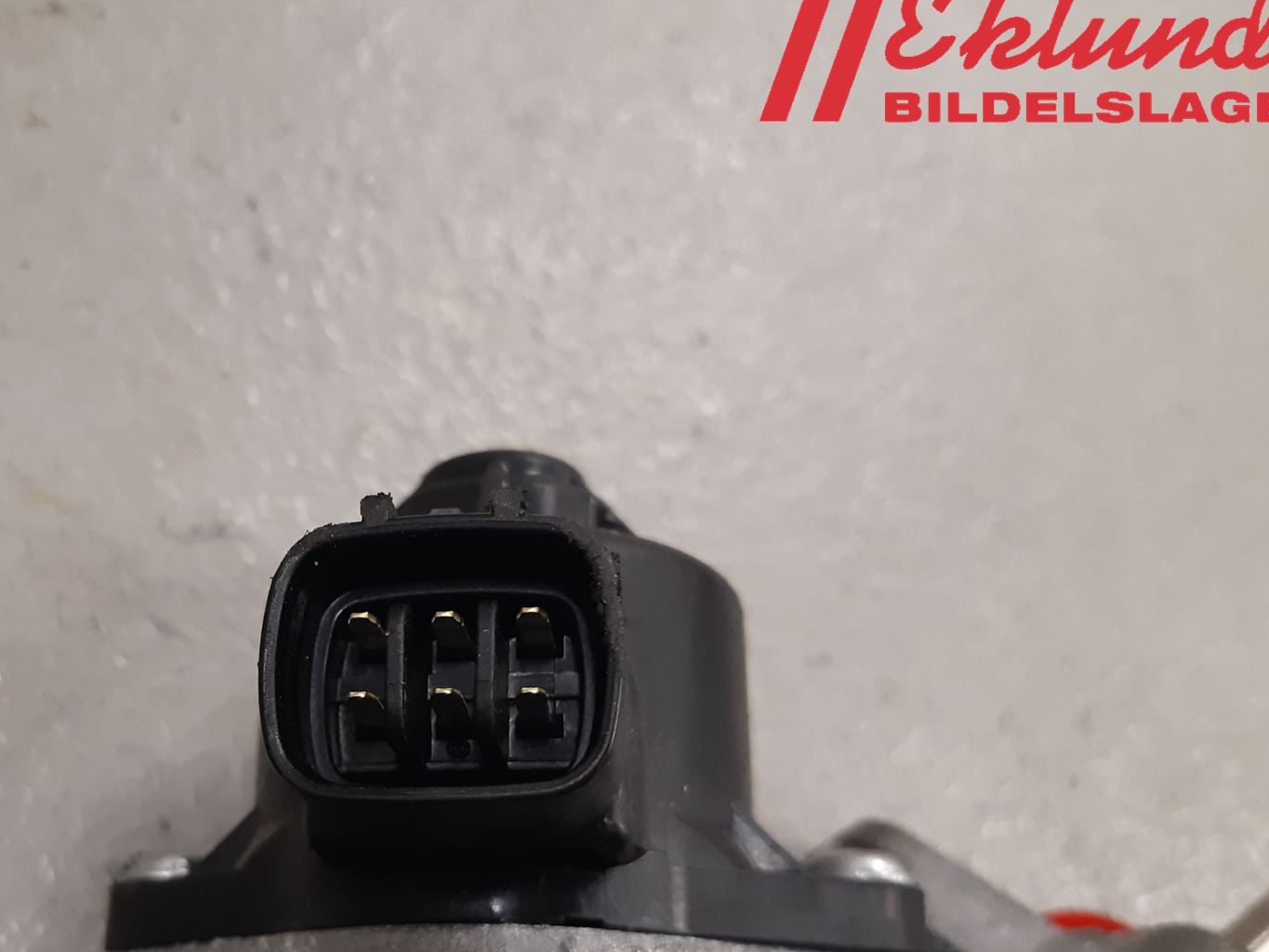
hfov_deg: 46.7
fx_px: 1430
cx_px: 378
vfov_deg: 36.2
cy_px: 679
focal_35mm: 39
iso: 160
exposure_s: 1/50
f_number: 1.7
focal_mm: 3.93
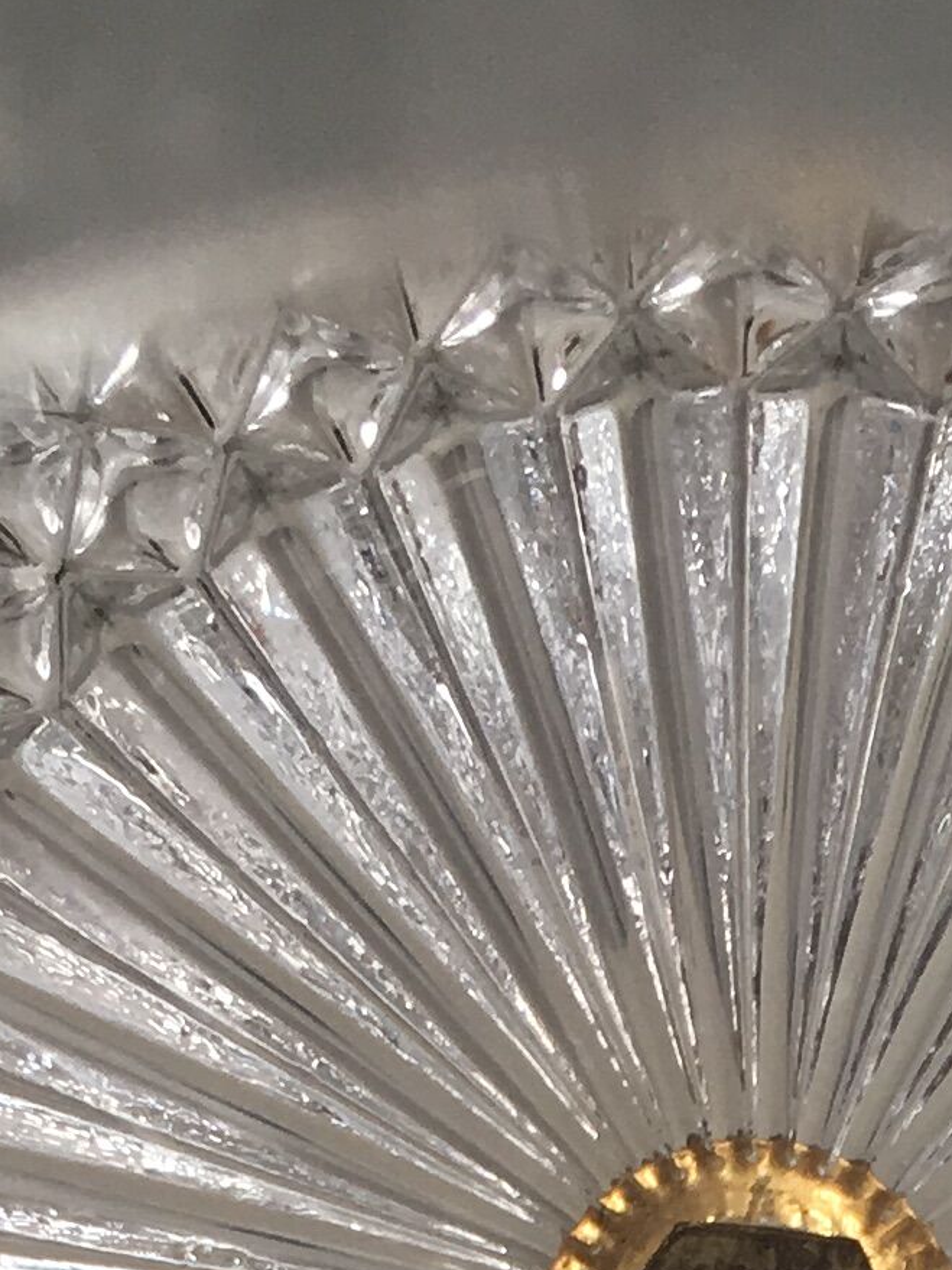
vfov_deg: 12.9
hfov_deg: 11.0
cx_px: 971
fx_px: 4878
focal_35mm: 133
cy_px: 2549
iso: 25
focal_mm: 4.15
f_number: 2.2
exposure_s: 1/100
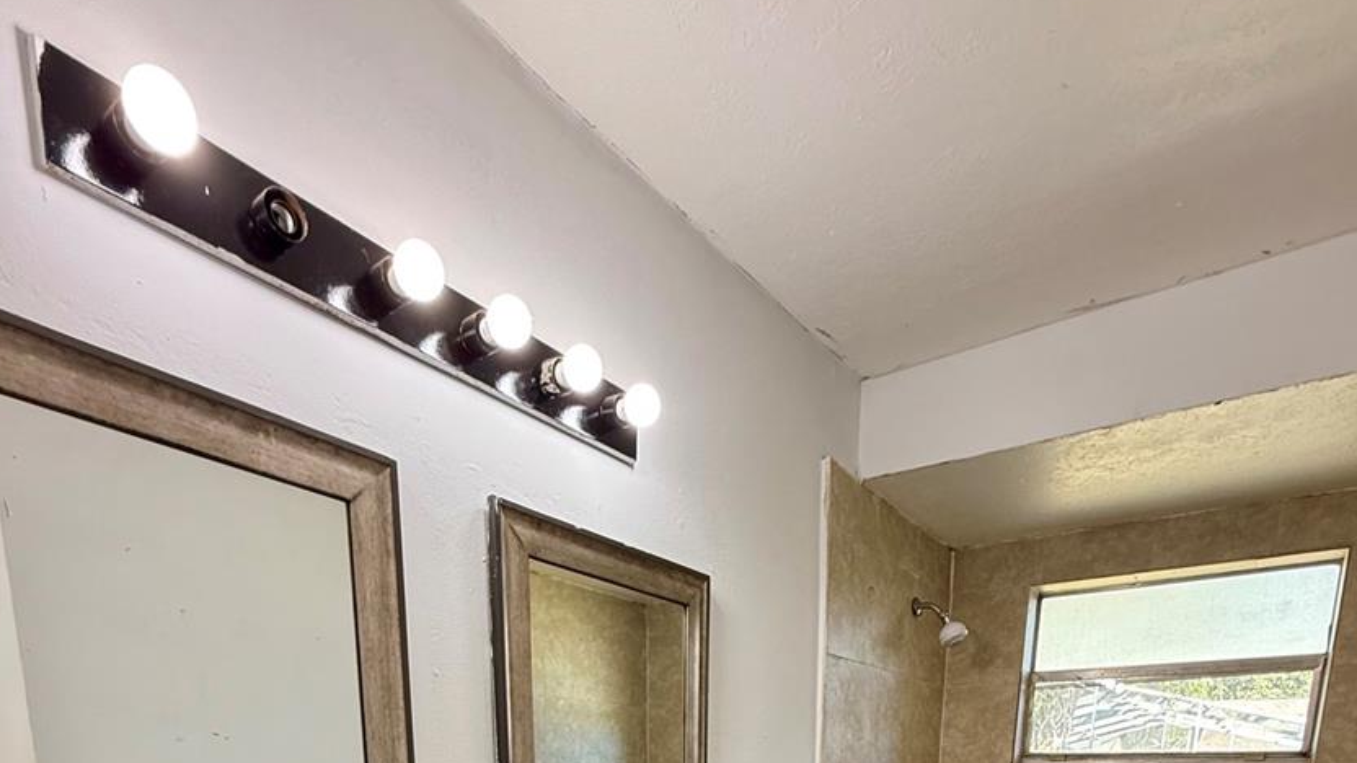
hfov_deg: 81.2
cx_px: 708
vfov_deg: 36.8
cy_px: 954
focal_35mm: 22
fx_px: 792
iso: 200
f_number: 2.2
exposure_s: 1/60
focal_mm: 2.22
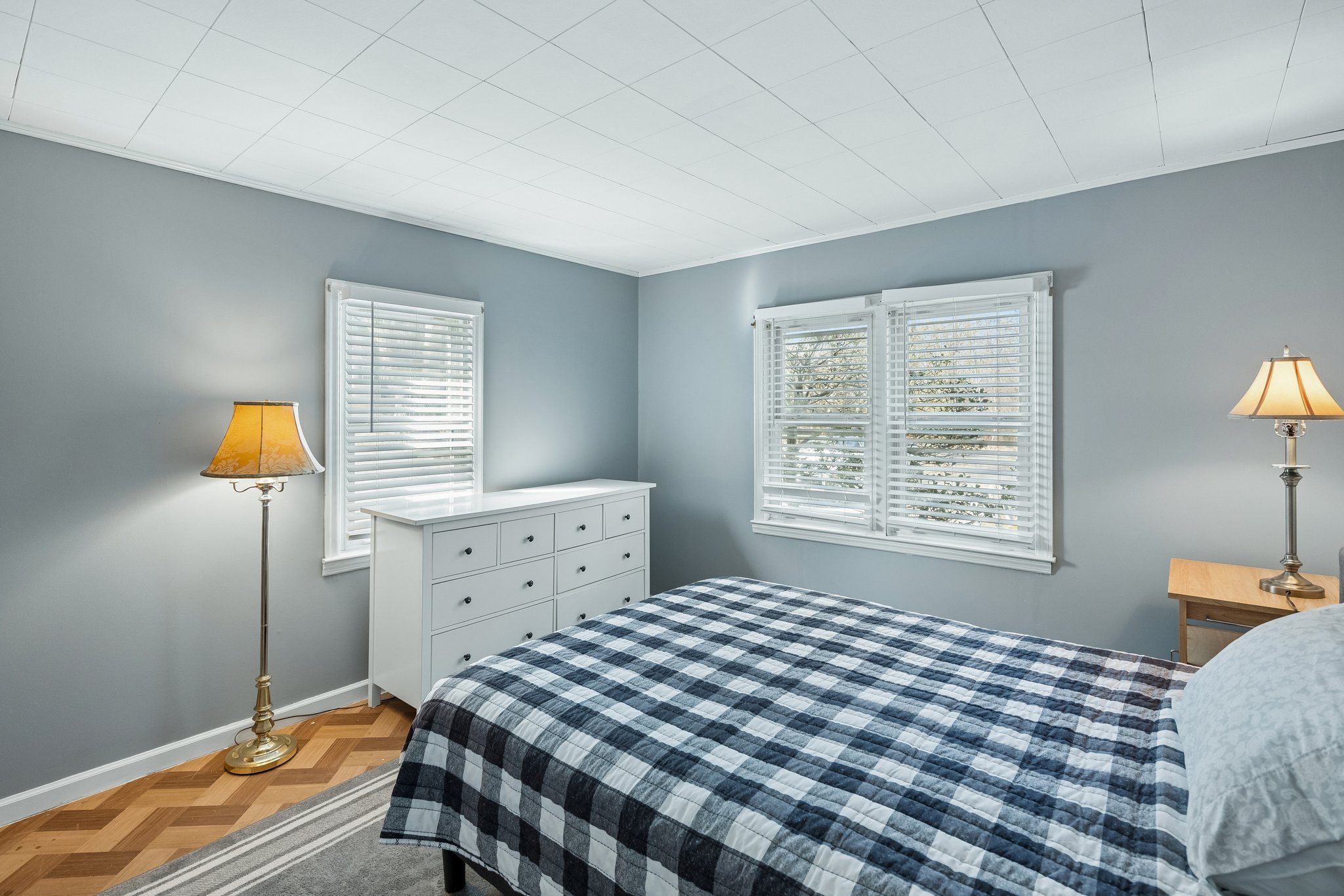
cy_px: 448
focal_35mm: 16
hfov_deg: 96.7
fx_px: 597
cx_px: 672
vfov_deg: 73.7
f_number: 4.5
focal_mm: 16
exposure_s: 1/100
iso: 1250
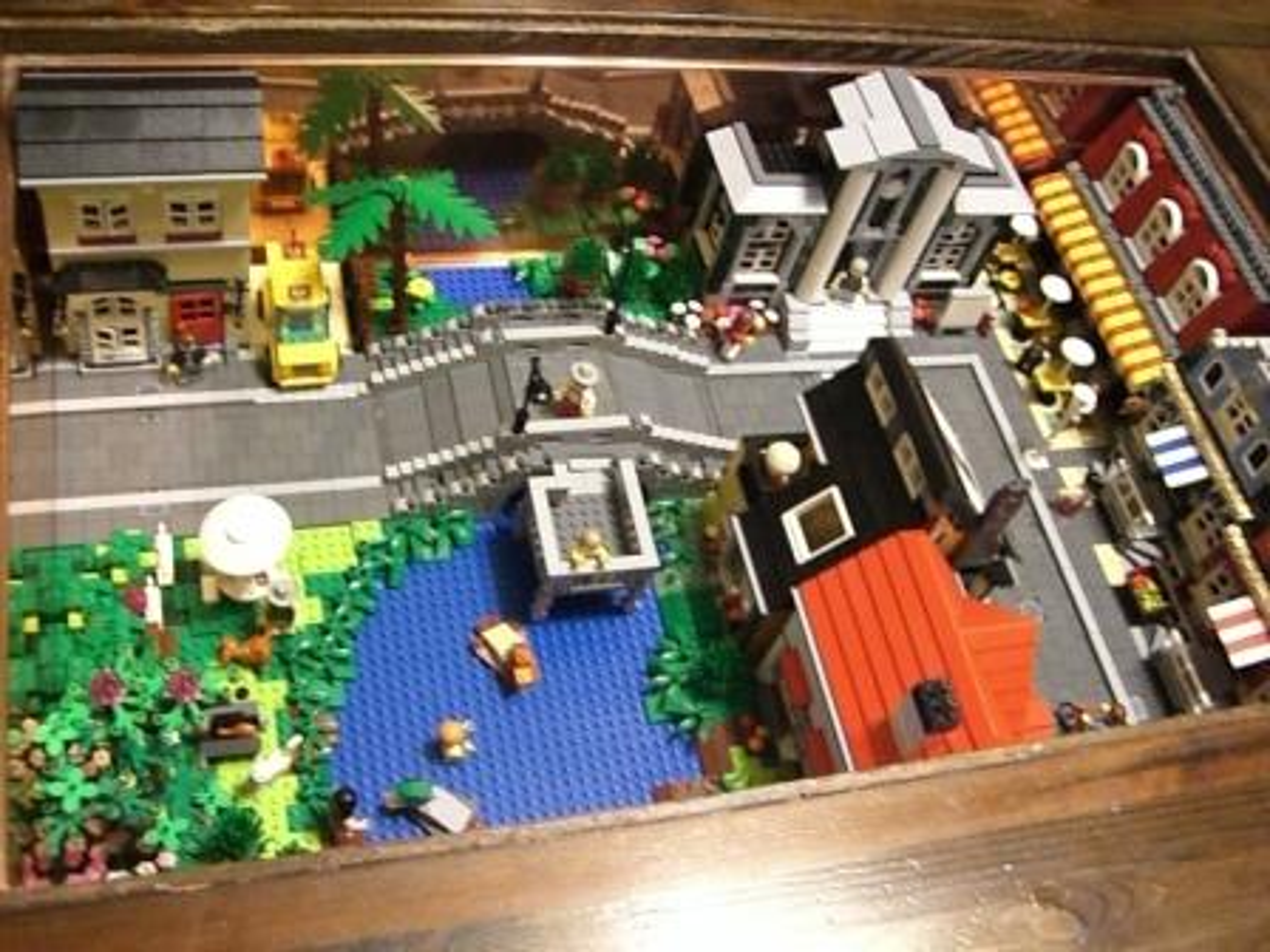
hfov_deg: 49.0
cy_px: 476
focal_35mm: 38
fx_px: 1394
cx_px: 635
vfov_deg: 37.7
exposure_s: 1/25
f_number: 2.7
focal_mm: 6.2
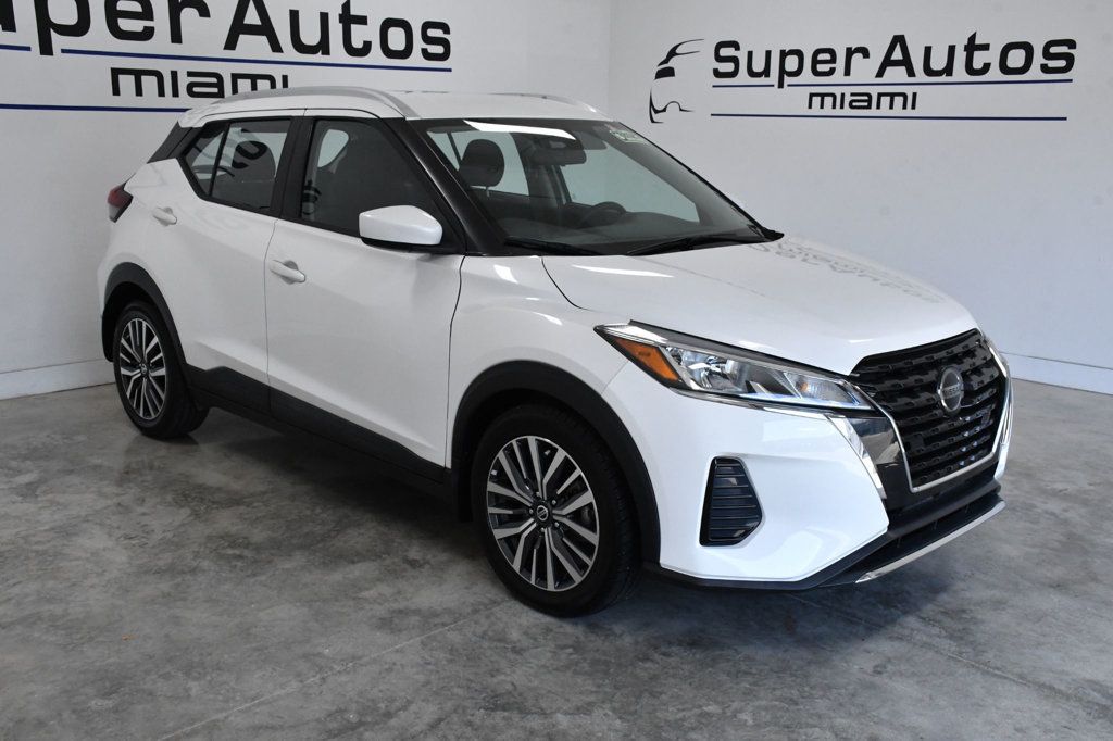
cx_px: 556
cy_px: 370
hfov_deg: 53.1
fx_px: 1113
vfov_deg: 36.8
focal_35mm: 36
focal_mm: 24
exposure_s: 1/500
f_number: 11
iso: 2500
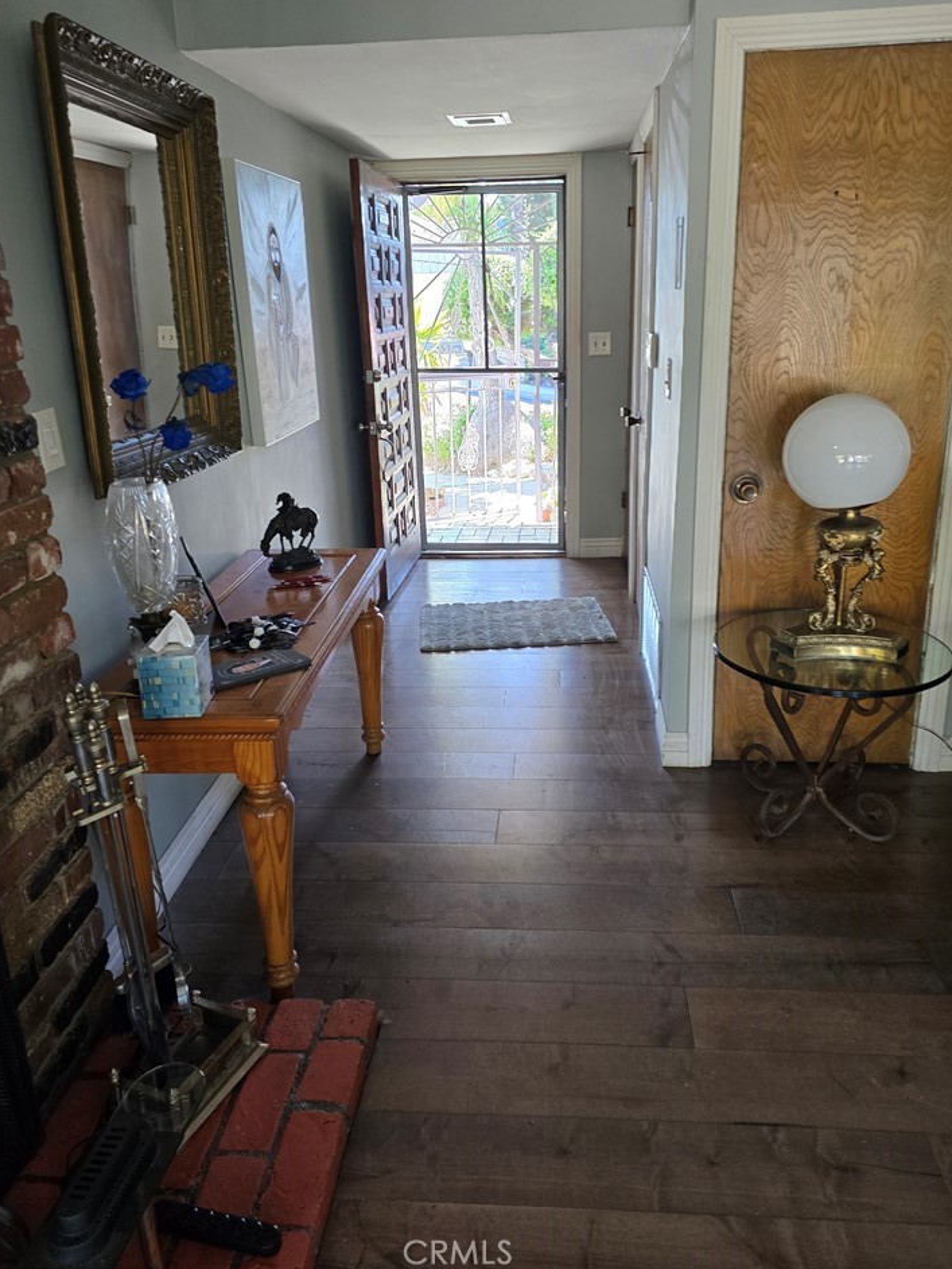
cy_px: 582
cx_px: 500
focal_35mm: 25
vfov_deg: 69.3
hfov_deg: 54.9
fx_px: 916
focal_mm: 6.3
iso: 200
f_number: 1.7
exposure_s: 1/120
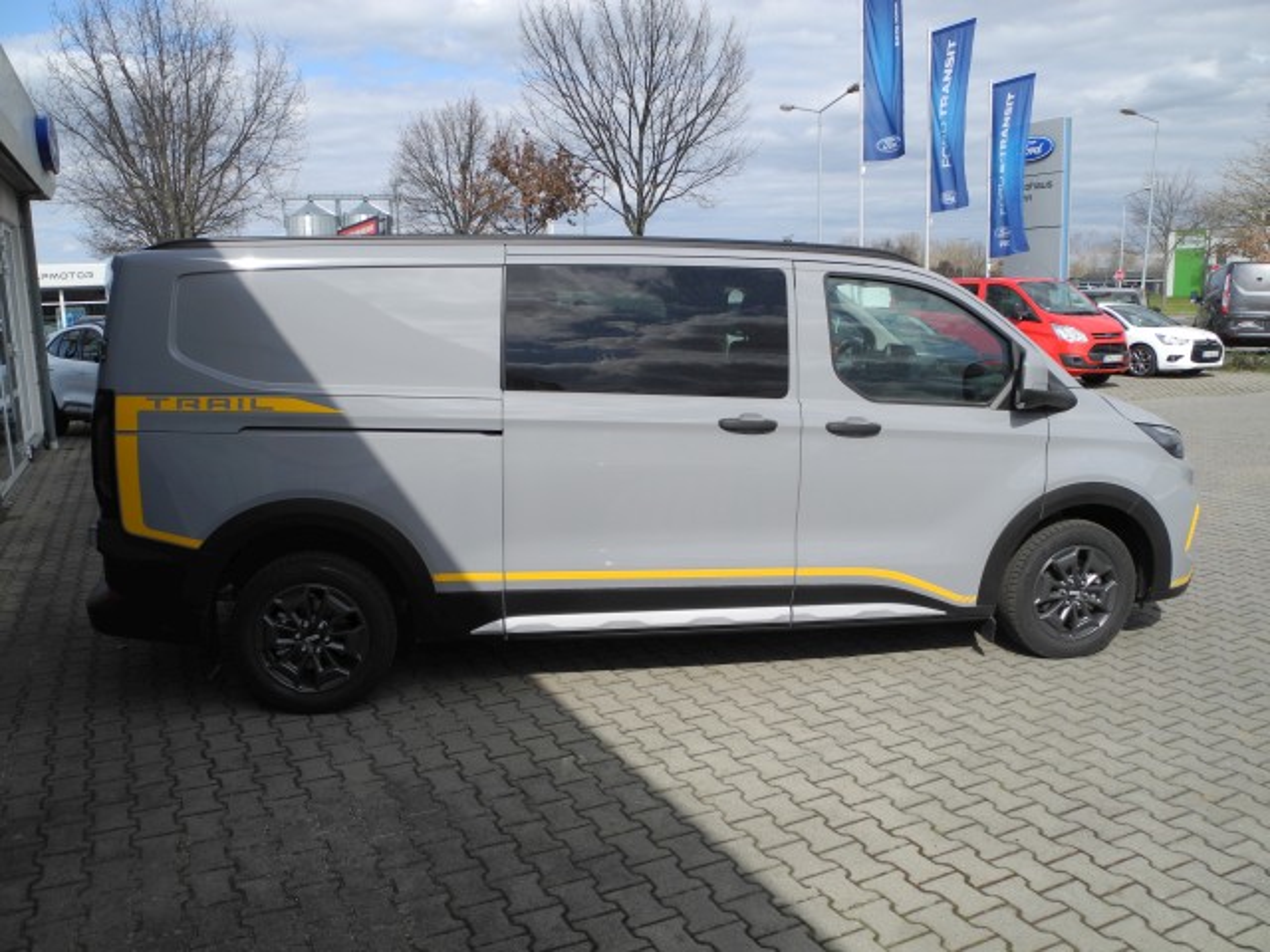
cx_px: 635
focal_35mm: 28
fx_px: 1027
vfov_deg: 49.7
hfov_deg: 63.4
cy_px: 476
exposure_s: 1/800
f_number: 4
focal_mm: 6
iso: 100
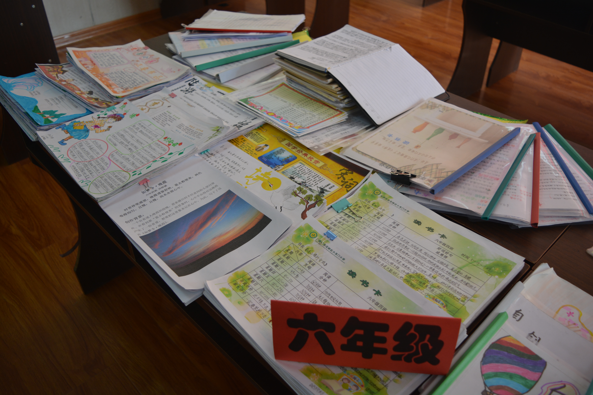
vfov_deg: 41.7
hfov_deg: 59.5
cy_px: 198
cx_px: 296
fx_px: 519
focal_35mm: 32
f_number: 4
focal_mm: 21
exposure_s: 1/60
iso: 400
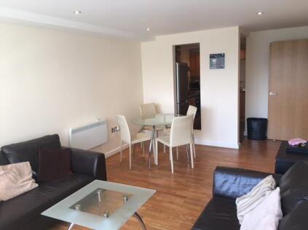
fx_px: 258
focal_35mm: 29
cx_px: 154
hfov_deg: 61.7
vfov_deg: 48.2
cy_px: 115
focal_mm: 4.15
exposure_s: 1/33
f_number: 2.2
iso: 32
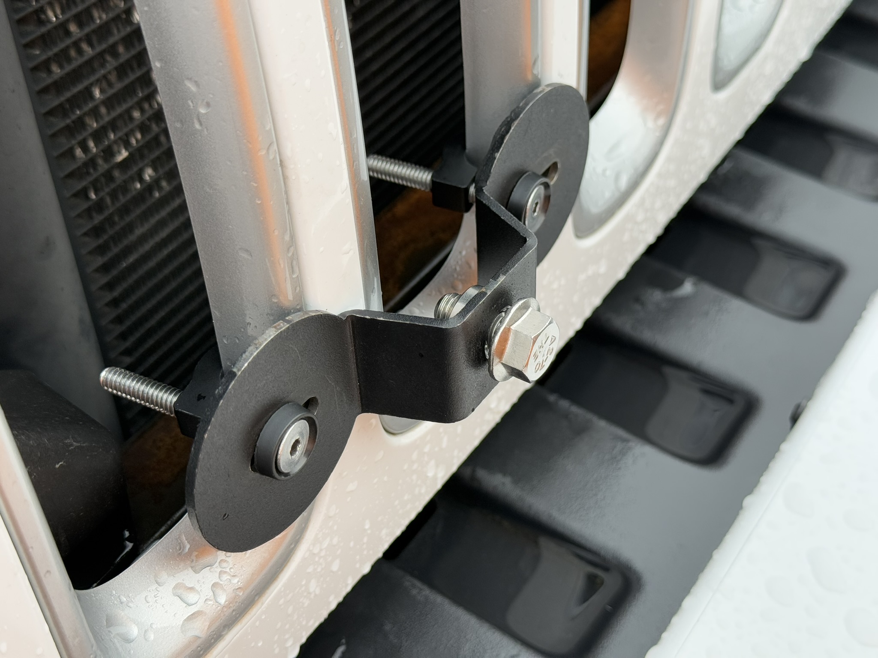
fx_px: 1217
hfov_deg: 39.7
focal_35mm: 48
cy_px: 329
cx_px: 439
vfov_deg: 30.3
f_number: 1.78
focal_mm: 6.76
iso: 80
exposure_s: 1/359
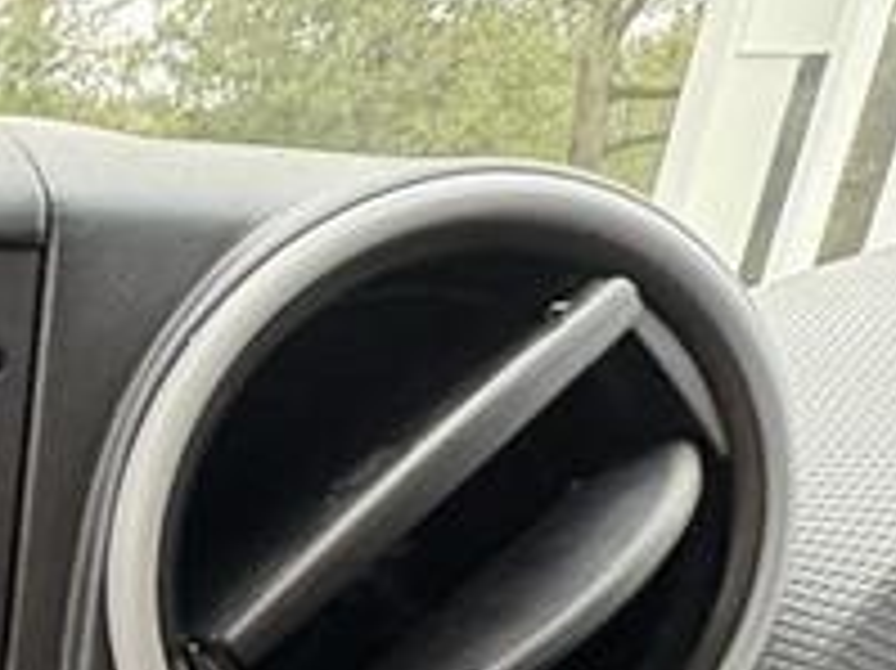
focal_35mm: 63
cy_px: 1066
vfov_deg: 19.6
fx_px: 1630
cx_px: -509
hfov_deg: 23.4
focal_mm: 2.22
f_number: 2.2
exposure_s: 1/60
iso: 200
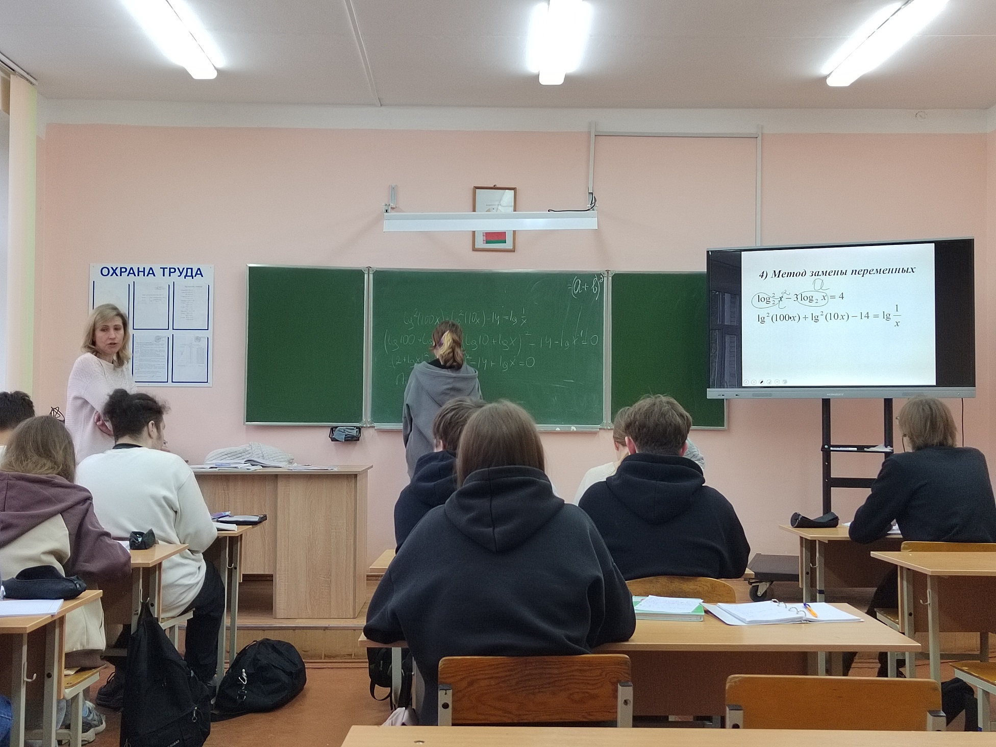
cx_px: 498
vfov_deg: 36.0
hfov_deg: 46.8
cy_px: 374
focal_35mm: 40
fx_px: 1151
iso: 994
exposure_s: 1/100
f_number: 1.9
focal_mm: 5.52
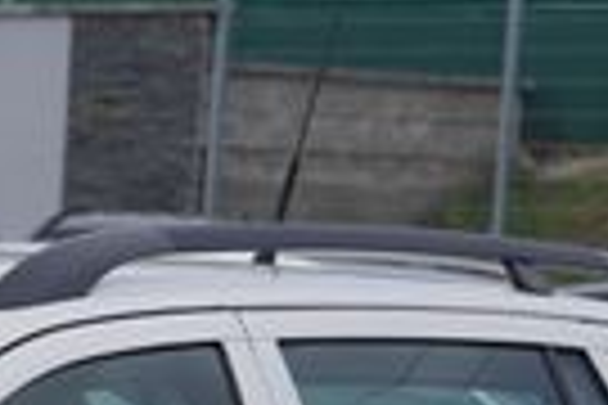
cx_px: -725
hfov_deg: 5.3
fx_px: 6400
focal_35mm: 379
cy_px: 1244
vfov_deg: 3.5
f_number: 7.1
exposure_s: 1/320
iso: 100
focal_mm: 50
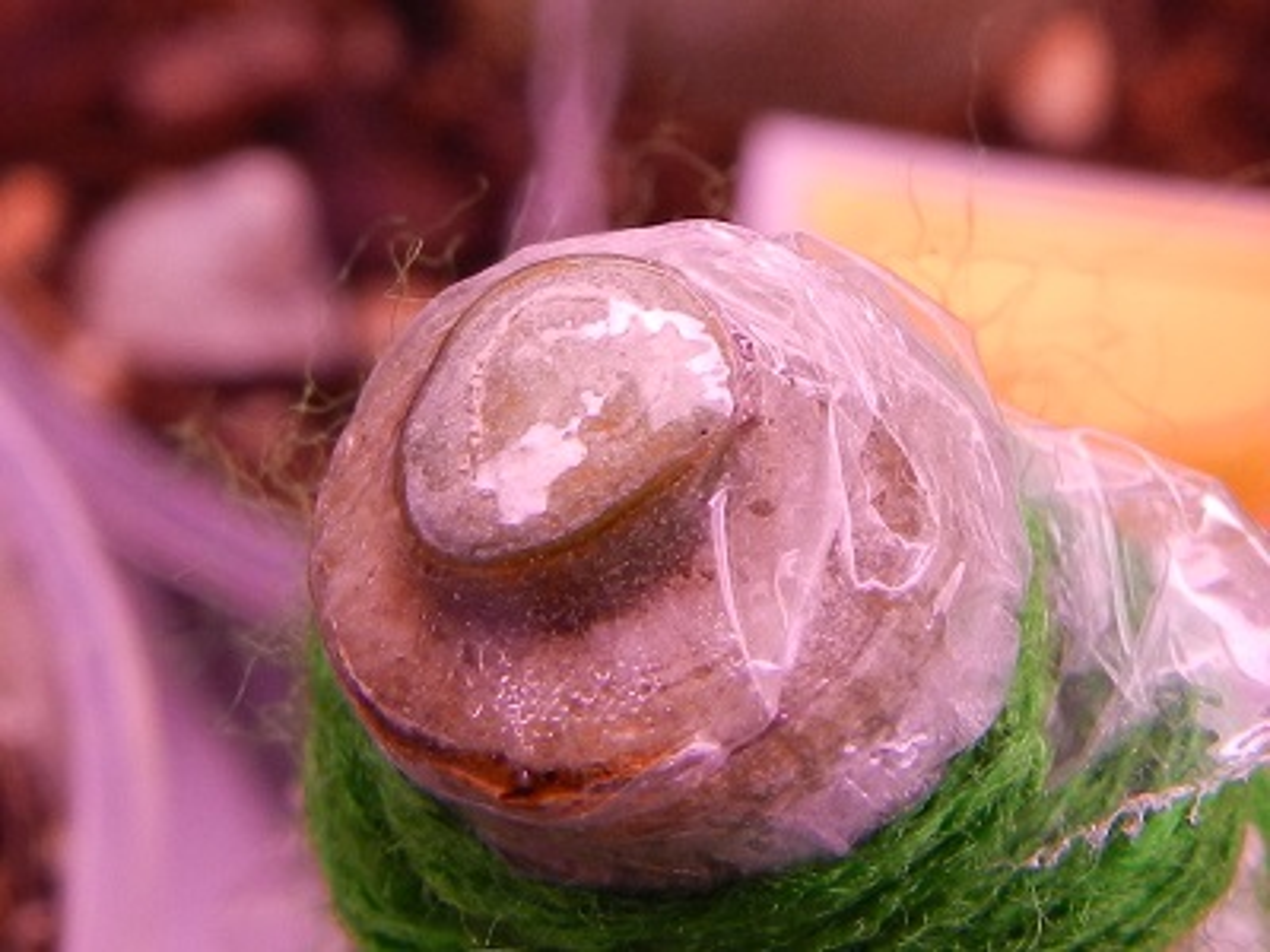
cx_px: 635
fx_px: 1174
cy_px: 476
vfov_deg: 44.2
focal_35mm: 32
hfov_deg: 56.8
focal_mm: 5.6
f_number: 3.7
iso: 160
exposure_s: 1/60
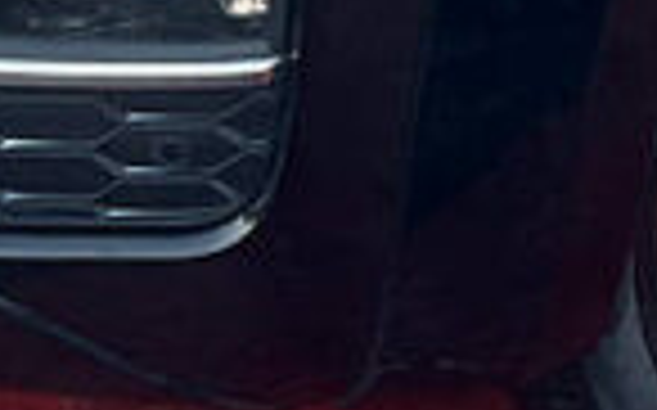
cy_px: -581
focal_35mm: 151
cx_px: 778
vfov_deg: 8.0
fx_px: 2702
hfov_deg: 13.5
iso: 80
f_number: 1.6
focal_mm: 4.2
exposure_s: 1/121
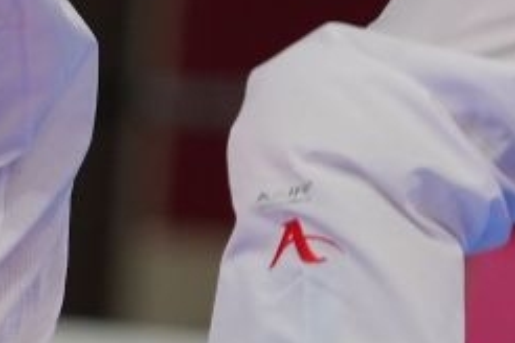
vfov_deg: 0.9
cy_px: -452
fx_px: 20970
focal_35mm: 1466
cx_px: 900
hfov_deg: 1.4
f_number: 2.8
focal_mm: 200
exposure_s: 1/1000
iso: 500
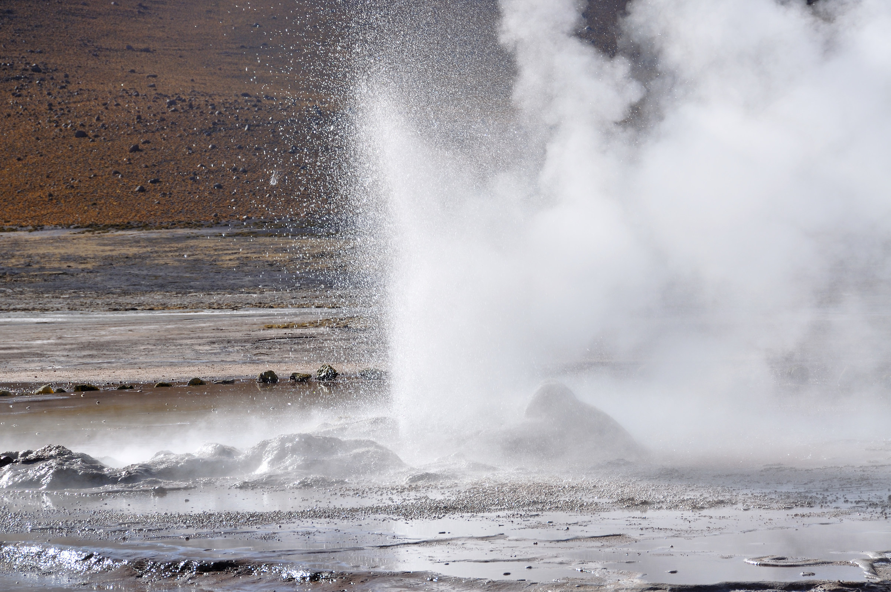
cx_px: 446
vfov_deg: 9.6
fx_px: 3523
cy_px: 296
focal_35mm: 142
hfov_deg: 14.4
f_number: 10
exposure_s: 1/400
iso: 200
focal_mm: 95
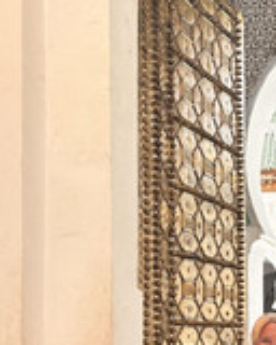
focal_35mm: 73
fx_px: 745
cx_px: 398
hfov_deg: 18.8
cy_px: 278
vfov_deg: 25.6
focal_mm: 6.86
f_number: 1.78
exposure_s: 1/1083
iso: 80
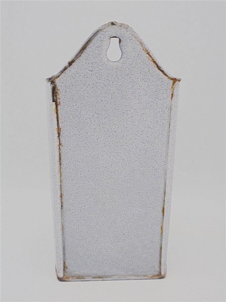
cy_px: 151
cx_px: 113
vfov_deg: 54.0
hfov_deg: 41.8
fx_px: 296
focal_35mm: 34
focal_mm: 6.1
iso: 100
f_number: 4
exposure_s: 1/200
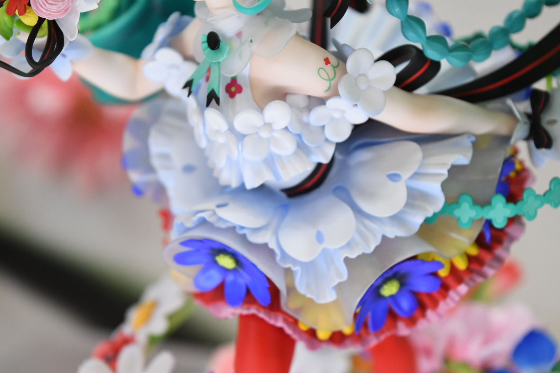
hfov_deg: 24.6
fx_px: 1283
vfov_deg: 16.6
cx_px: 280
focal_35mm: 82
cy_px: 186
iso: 2500
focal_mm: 55
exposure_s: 1/640
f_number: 5.6
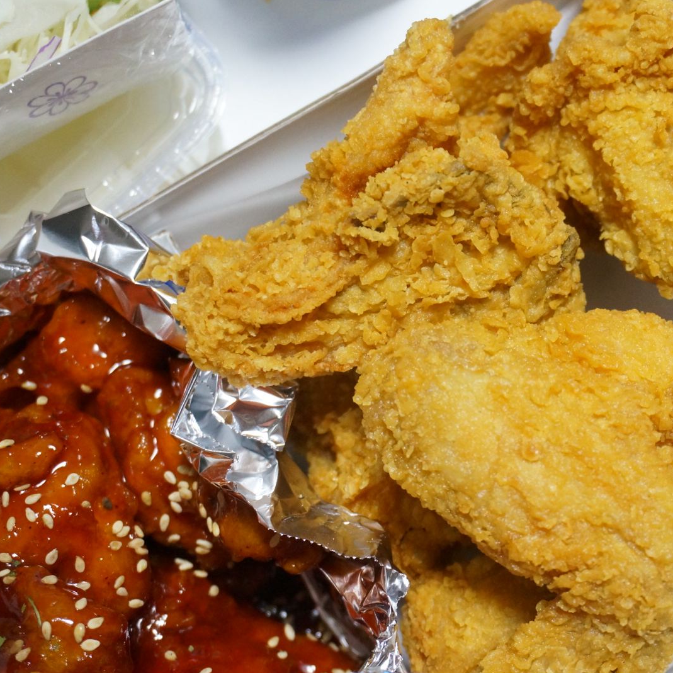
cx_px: 500
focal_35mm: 64
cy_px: 339
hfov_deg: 26.7
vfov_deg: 27.0
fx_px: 1400
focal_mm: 33
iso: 2500
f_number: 5
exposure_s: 1/60
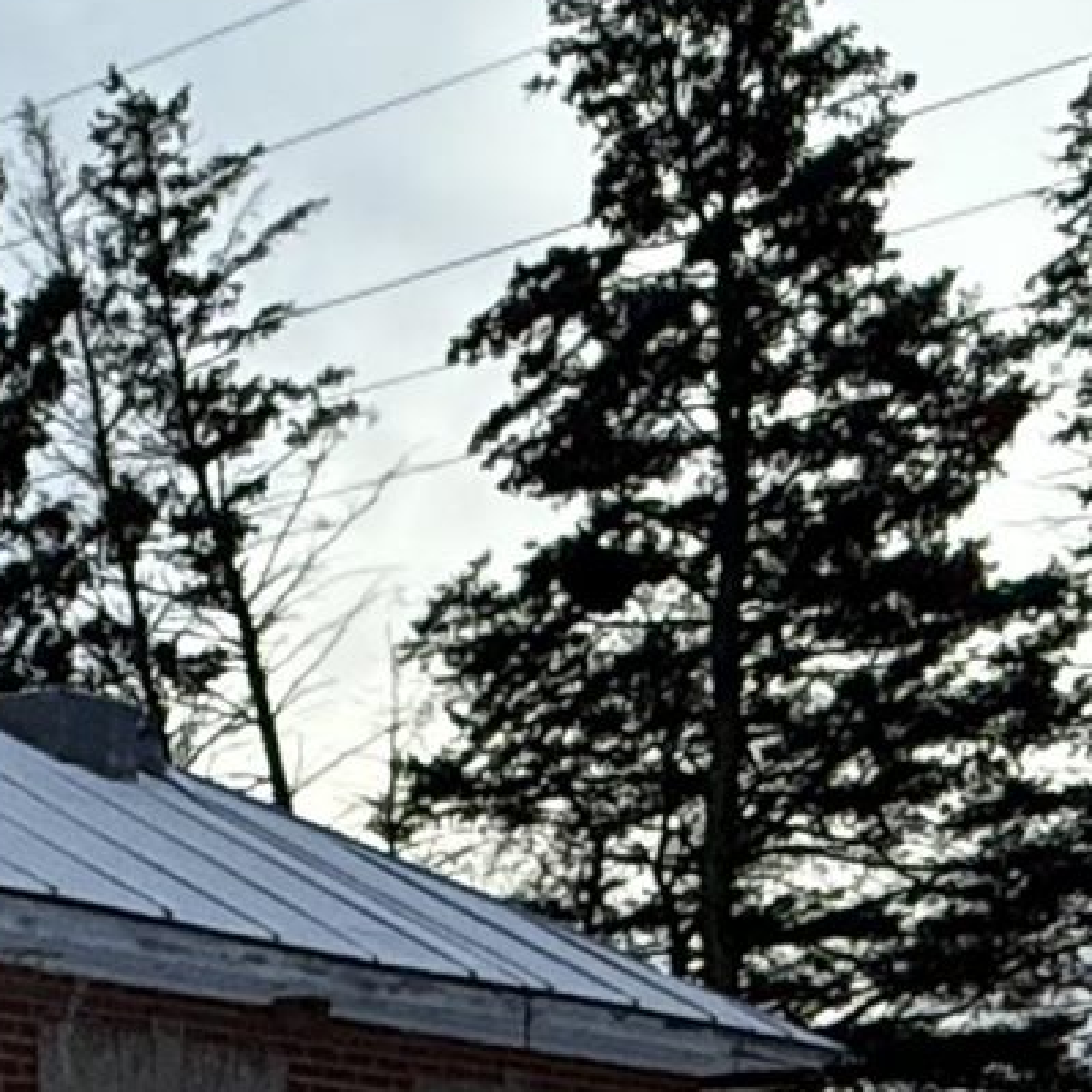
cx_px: -300
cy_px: 1750
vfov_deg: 16.3
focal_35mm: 95
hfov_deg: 17.3
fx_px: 3391
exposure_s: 1/87
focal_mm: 2.22
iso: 320
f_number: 2.2
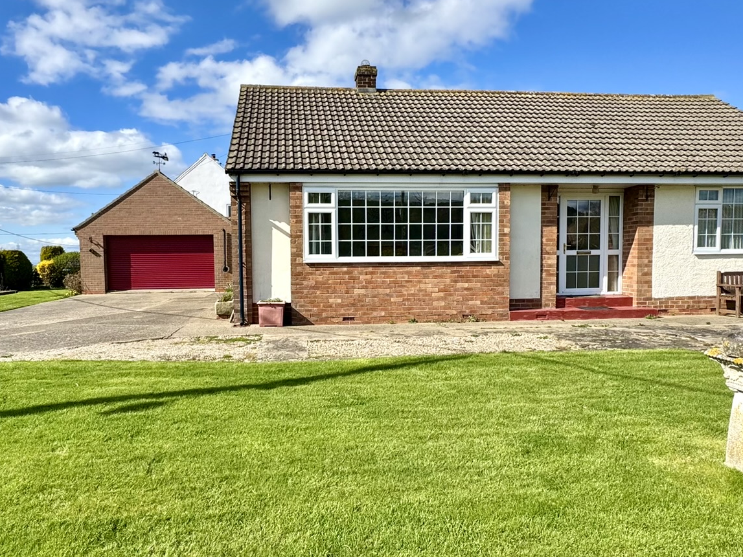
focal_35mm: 25
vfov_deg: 54.8
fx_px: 537
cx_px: 337
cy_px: 296
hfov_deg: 69.3
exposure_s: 1/1637
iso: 40
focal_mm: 2.22
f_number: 2.2
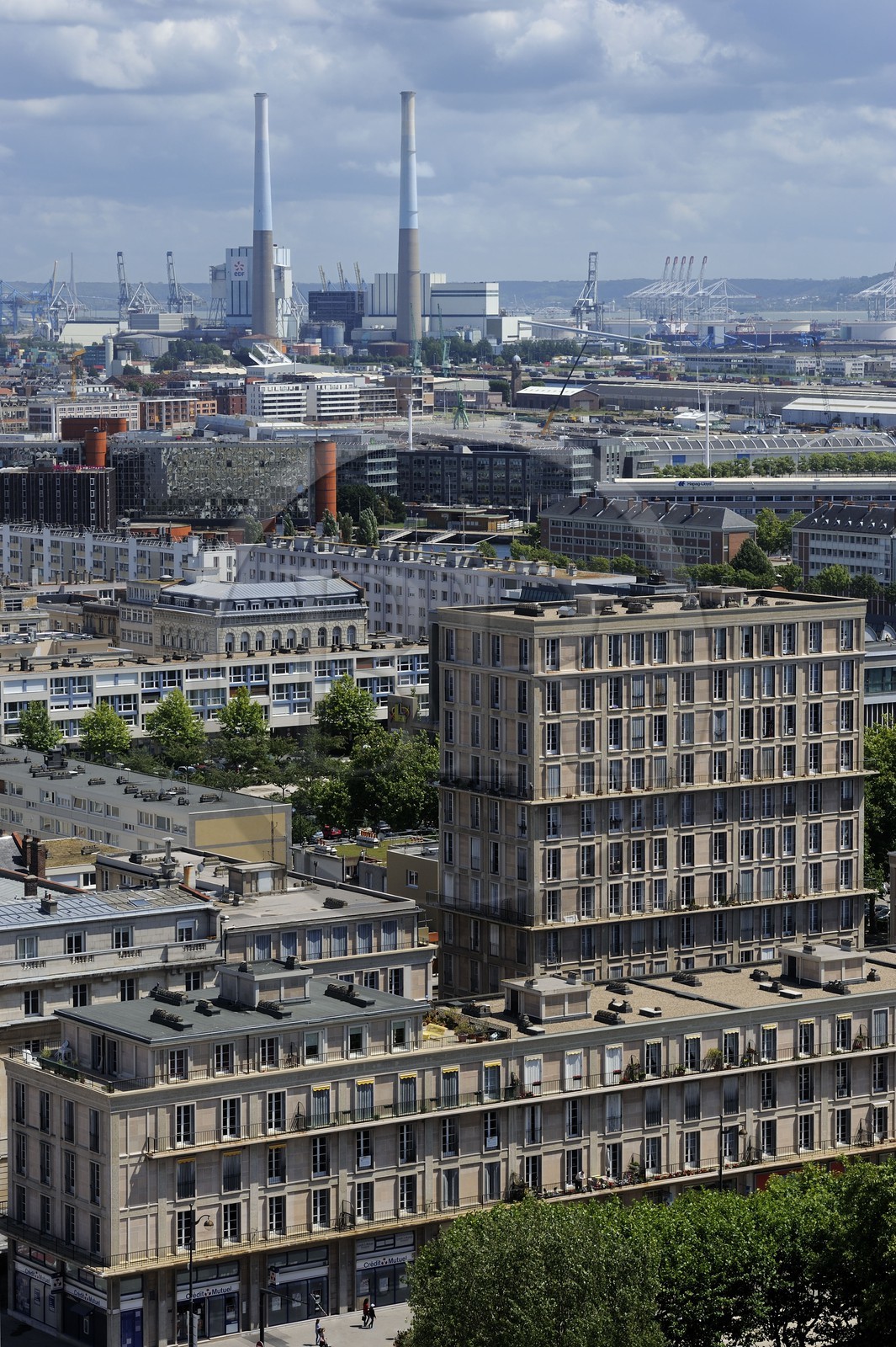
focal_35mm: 102
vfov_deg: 20.0
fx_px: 3812
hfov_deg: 13.4
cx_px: 448
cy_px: 674
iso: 200
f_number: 10
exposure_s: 1/320
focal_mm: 102
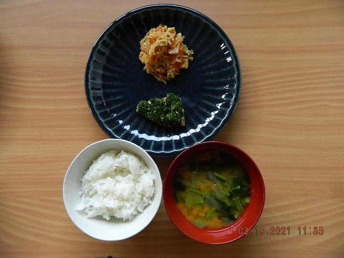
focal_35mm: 25
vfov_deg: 54.9
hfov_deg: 69.4
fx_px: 248
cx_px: 172
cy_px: 129
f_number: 3.1
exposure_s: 1/160
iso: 400
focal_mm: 4.5
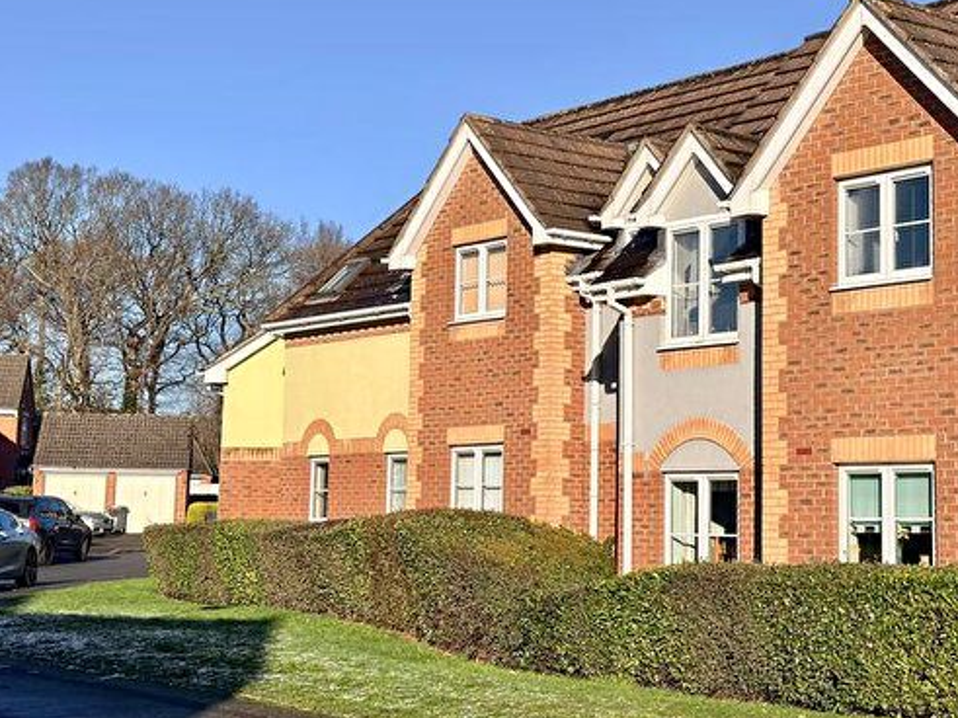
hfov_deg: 28.8
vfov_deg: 21.9
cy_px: 296
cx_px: 619
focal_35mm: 67
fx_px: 1854
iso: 64
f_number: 1.78
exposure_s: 1/5618
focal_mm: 6.76
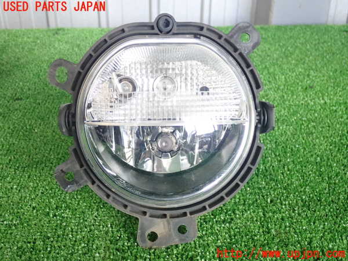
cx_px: 174
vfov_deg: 33.6
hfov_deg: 43.9
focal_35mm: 43
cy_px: 130
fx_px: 432
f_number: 2.9
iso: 800
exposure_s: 1/160
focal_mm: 7.86
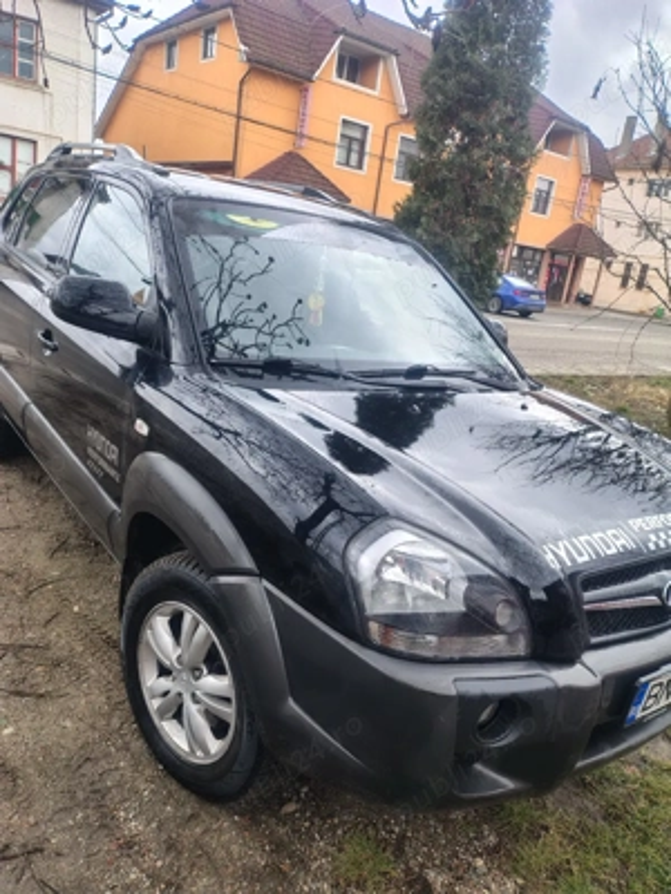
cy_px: 447
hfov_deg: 54.9
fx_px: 646
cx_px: 336
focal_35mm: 25
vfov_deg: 69.4
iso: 143
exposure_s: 1/141
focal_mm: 4.71
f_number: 1.7
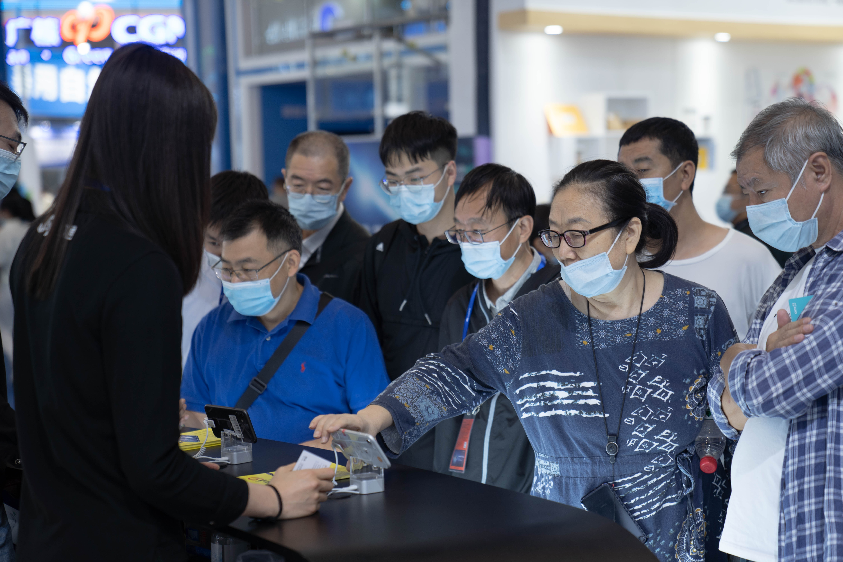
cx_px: 422
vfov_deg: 19.5
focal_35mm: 70
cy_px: 281
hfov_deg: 28.8
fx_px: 1639
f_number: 2.8
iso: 250
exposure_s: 1/80
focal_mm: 70
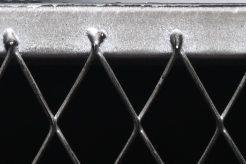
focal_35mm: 455
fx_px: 3109
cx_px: -169
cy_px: -309
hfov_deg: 4.5
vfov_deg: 3.0
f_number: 6.3
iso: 160
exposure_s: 1/60
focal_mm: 50
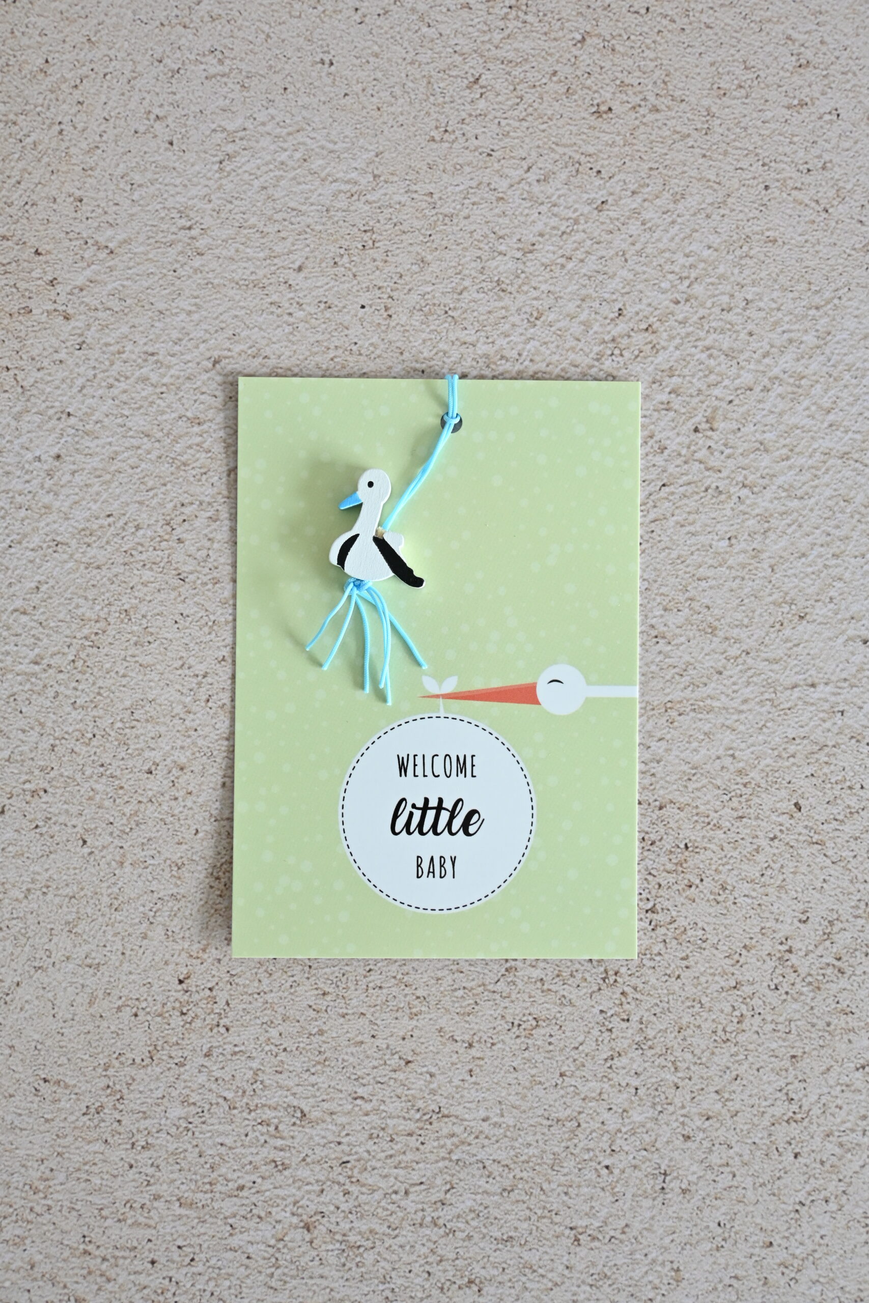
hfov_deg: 30.9
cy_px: 652
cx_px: 434
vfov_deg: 45.0
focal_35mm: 44
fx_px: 1575
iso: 800
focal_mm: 29
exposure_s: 1/50
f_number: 4.8
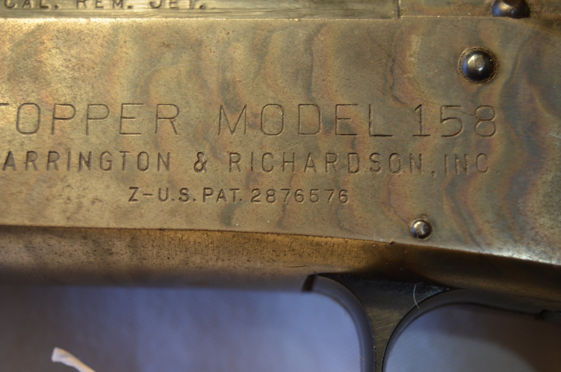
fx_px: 1283
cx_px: 280
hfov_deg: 24.7
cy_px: 186
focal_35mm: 82
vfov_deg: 16.5
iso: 400
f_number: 5.6
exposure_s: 1/60
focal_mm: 55
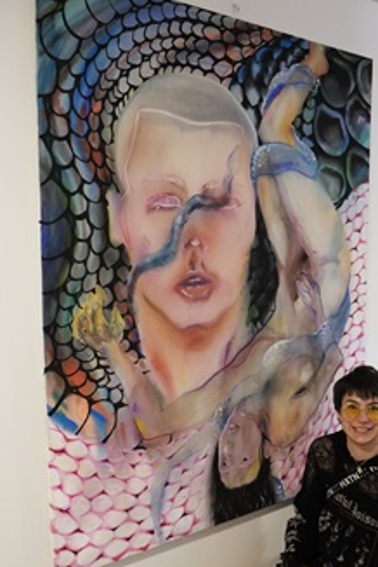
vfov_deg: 57.2
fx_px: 520
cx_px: 204
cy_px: 284
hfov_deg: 39.9
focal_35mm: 33
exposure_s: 1/110
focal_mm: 18
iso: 3200
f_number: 2.8
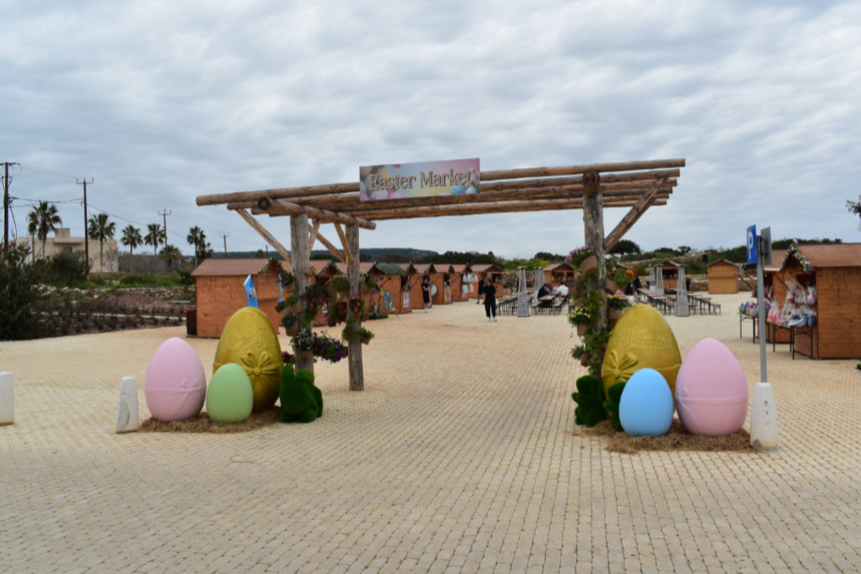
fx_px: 718
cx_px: 430
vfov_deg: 43.6
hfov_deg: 61.9
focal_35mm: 30
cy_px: 287
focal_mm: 20
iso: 280
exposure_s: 1/500
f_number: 11
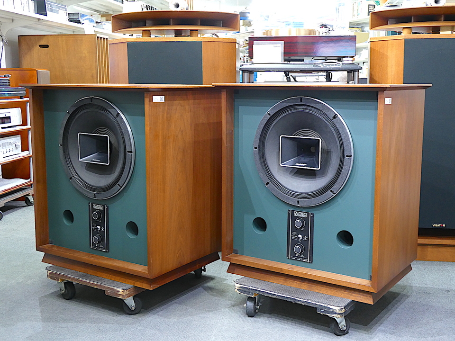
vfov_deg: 32.9
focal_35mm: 44
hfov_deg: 42.9
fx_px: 578
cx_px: 228
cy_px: 170
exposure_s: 1/2
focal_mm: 7.8
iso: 200
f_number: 3.9
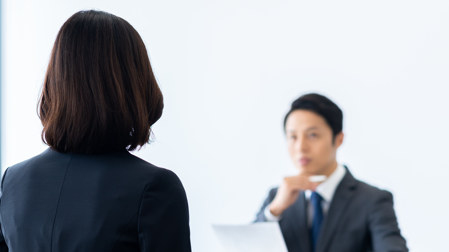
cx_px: 230
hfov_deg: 20.9
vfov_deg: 11.9
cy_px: 162
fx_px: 1214
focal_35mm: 102
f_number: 3.5
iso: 320
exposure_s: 1/200
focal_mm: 85
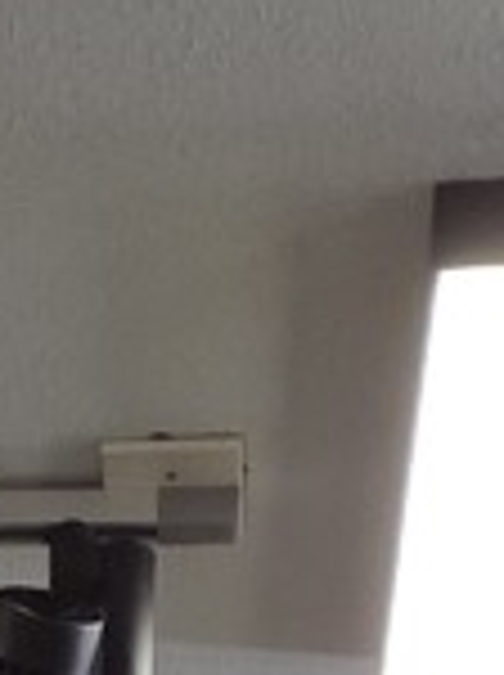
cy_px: 2048
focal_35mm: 89
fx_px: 1733
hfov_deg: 16.4
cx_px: 76
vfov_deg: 11.4
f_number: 2.2
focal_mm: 2.2
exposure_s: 1/60
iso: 500
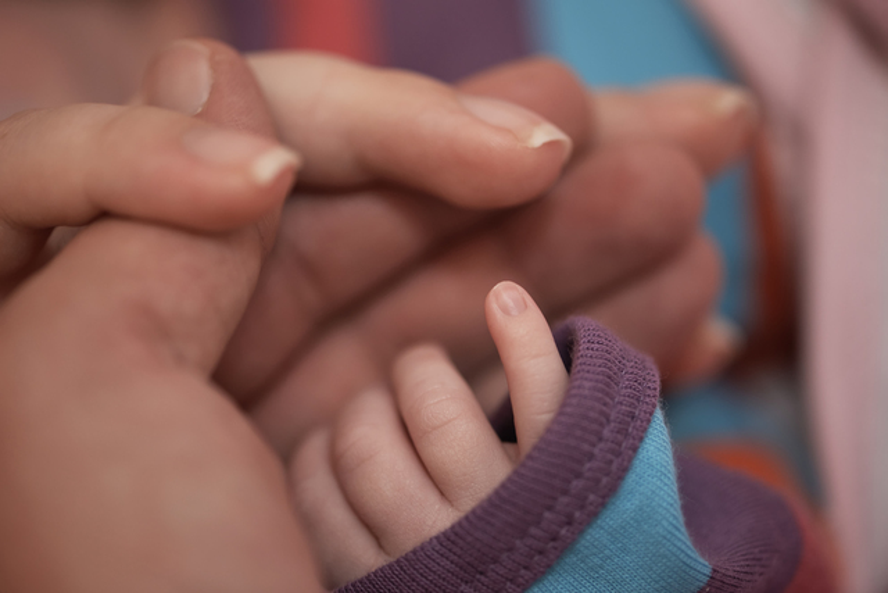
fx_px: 2590
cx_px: 444
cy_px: 296
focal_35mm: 105
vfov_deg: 13.0
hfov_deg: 19.5
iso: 500
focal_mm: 105
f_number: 3.2
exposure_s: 1/50
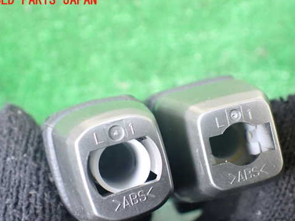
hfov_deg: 48.8
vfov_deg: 37.5
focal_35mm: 38
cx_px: 171
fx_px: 324
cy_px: 133
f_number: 2.3
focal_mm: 5.4
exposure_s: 1/50
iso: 800
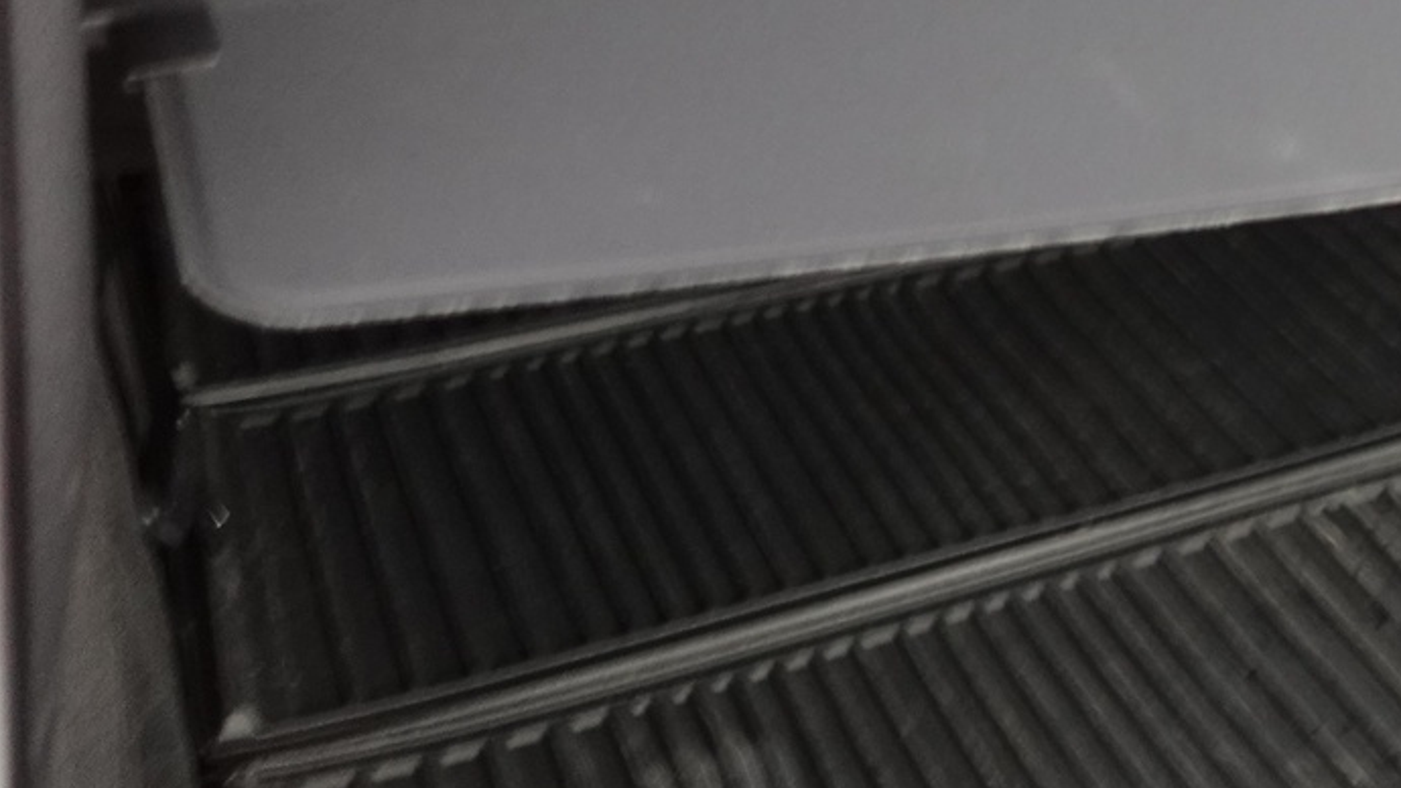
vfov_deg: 20.1
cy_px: 122
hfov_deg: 32.1
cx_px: 1466
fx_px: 2192
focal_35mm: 59
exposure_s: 1/13
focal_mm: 9.4
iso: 800
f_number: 1.8
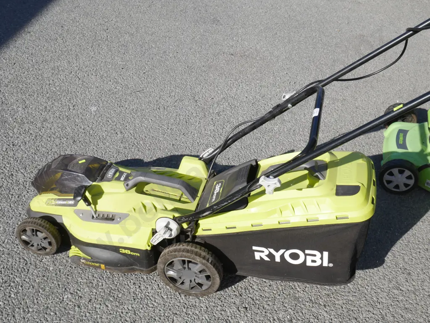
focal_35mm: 40
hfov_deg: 46.8
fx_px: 497
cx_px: 215
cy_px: 162
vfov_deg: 36.0
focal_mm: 20
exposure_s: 1/320
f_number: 9
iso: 200
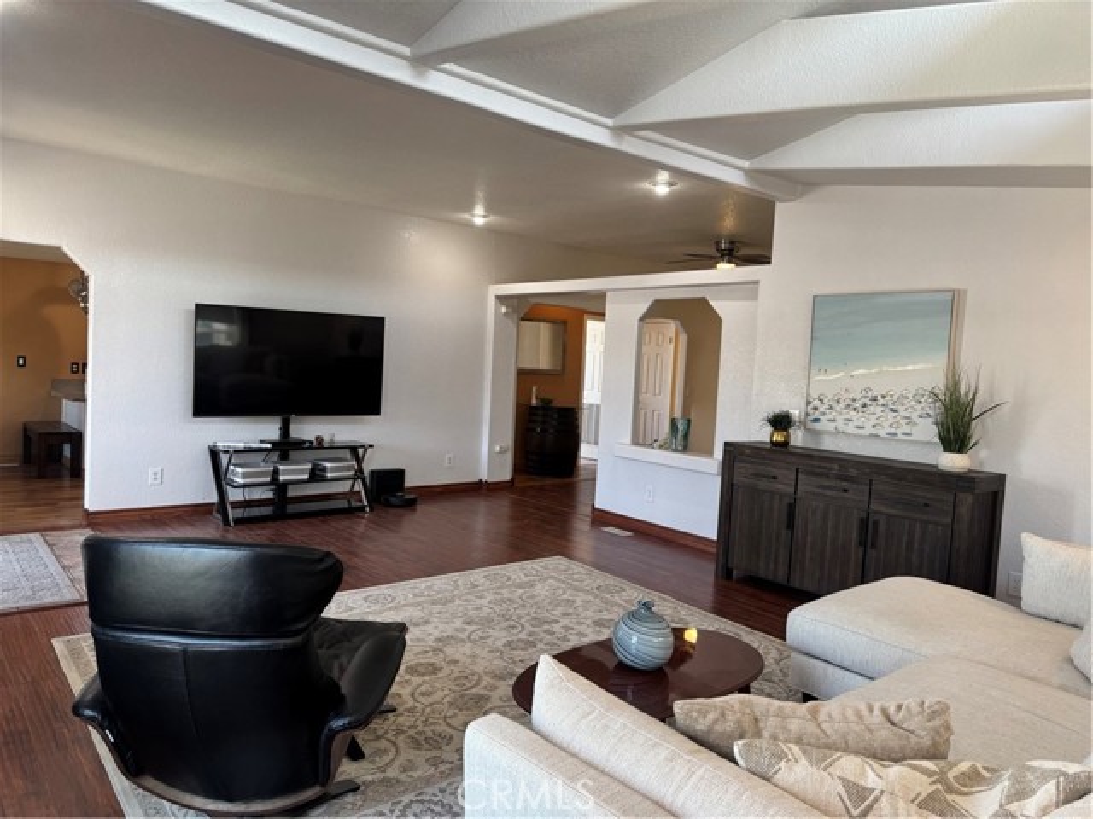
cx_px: 546
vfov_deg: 56.8
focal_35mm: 24
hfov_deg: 71.6
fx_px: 758
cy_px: 410
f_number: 1.78
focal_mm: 6.76
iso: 125
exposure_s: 1/120
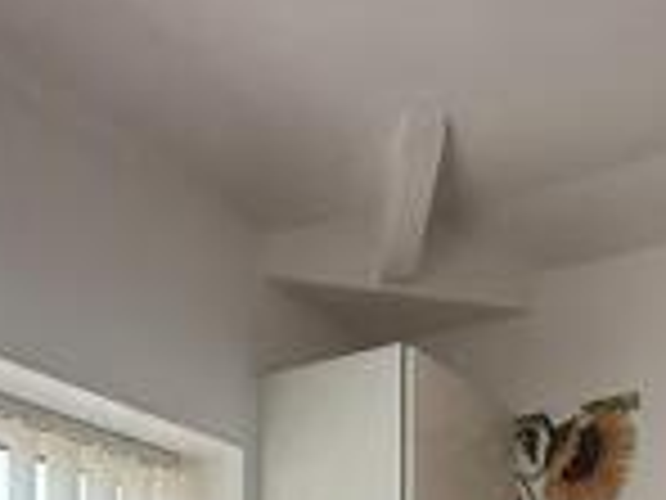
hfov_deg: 34.3
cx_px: 488
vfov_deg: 20.9
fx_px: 1058
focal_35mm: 55
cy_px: 822
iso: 80
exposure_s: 1/100
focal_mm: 2.22
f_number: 2.2
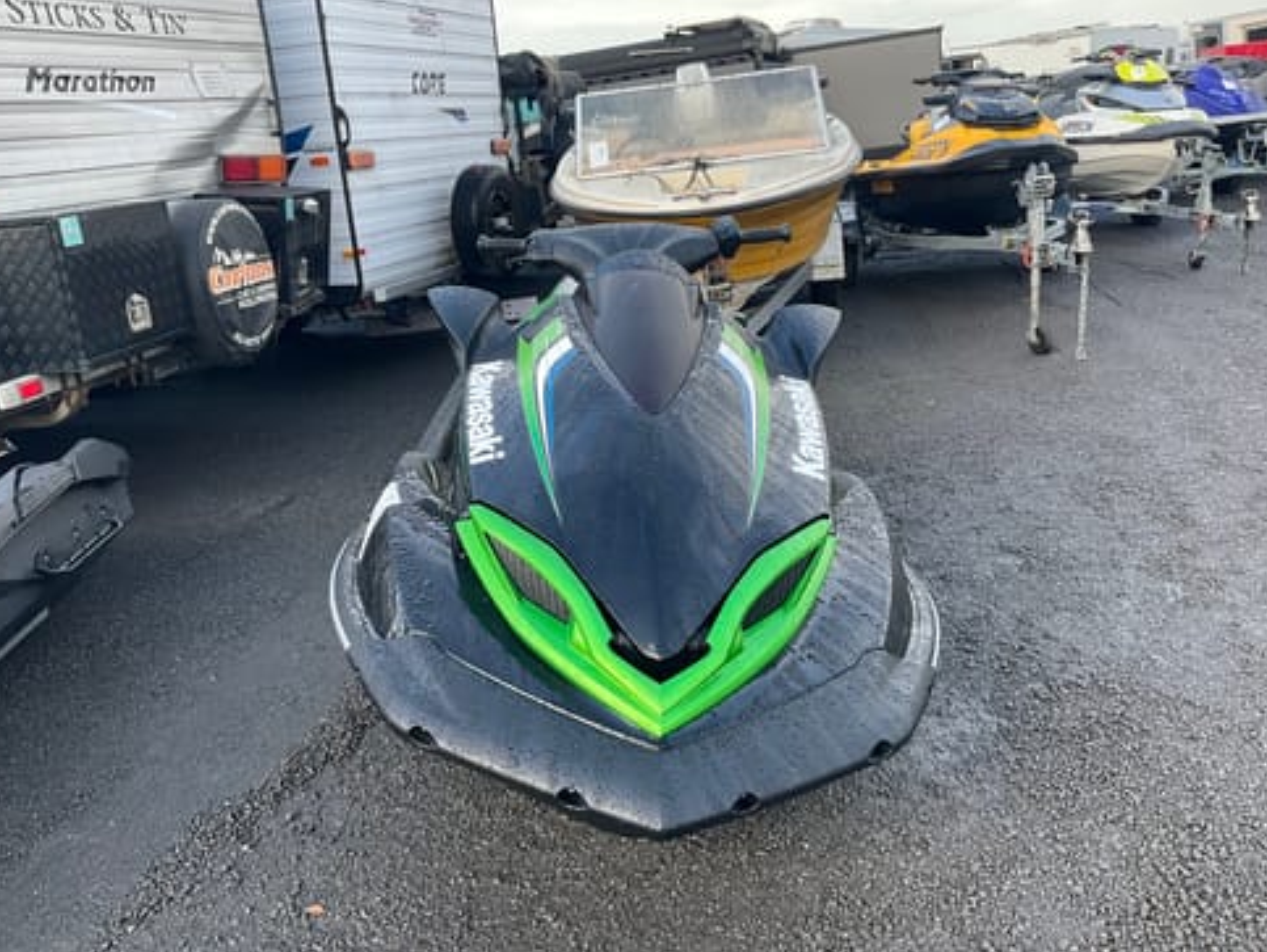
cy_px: 463
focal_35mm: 30
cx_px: 622
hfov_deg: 59.9
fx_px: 1099
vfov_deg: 46.8
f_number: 1.8
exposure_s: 1/186
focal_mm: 3
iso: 20
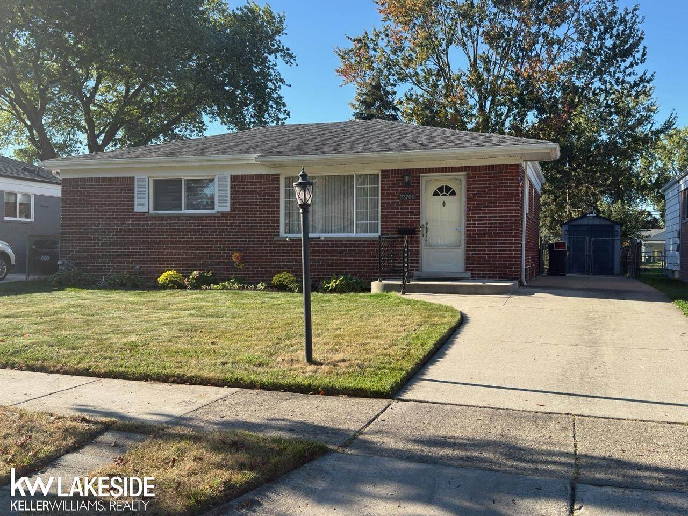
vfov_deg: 40.7
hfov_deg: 52.6
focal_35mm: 35
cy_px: 258
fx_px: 696
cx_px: 344
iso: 64
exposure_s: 1/1934
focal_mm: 6.76
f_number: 1.78
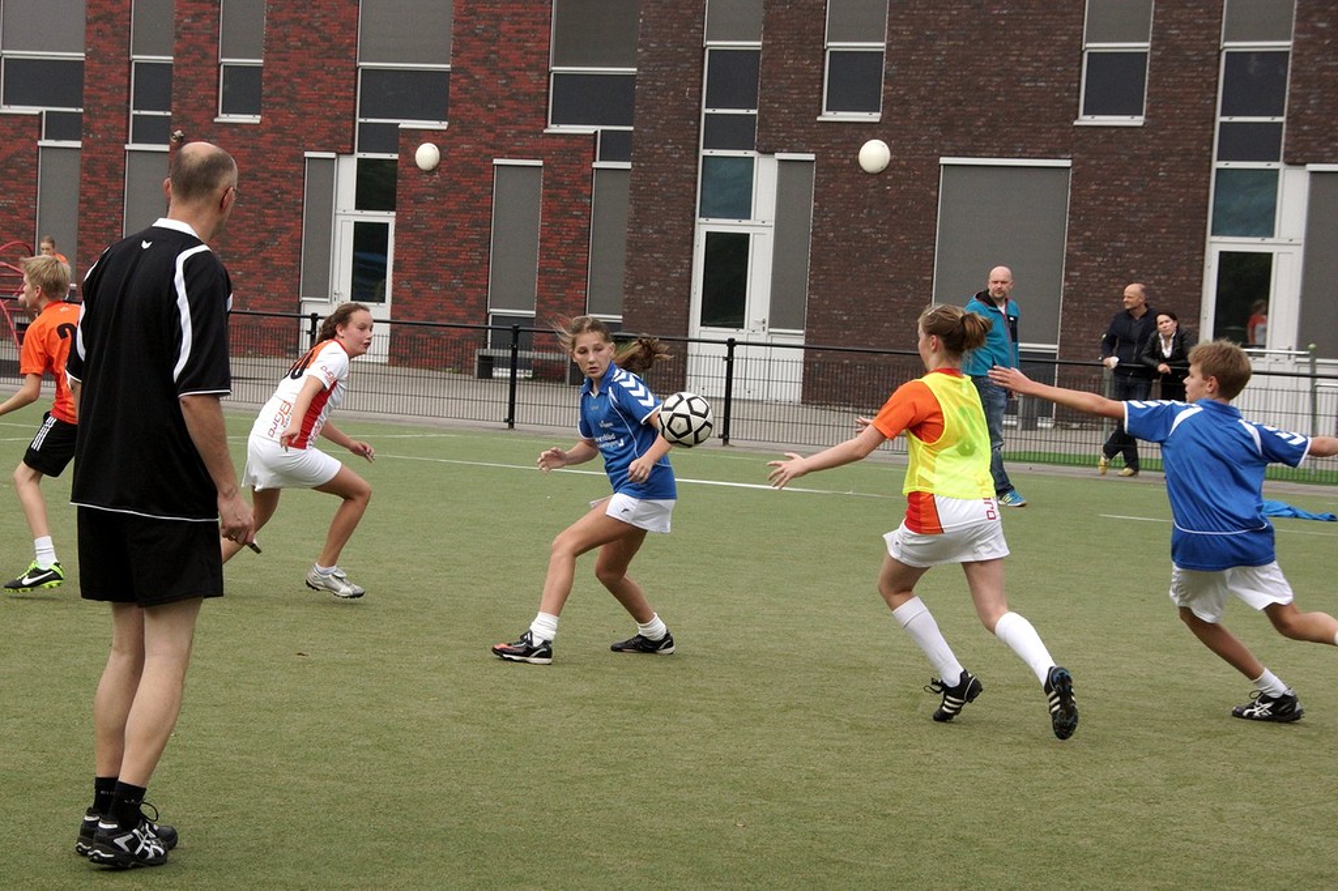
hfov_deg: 22.6
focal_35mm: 90
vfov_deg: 15.2
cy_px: 446
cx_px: 669
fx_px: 3344
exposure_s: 1/500
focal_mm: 60
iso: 640
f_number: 10
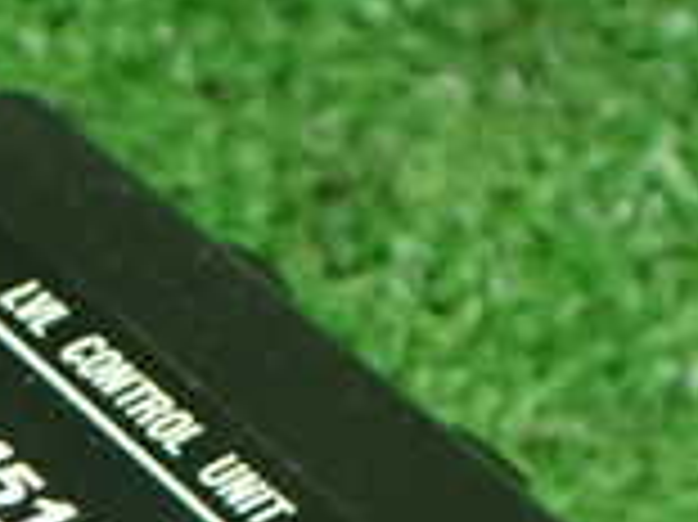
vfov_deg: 12.1
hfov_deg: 16.5
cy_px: 788
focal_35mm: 116
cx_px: -77
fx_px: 2337
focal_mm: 5.4
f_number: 2.3
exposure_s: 1/30
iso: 1250
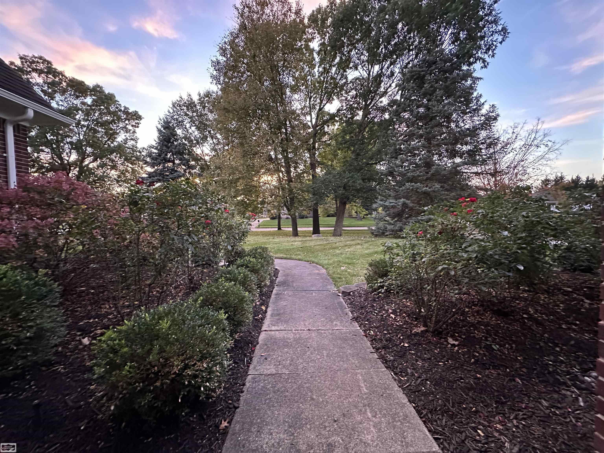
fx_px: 244
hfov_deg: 102.1
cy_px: 226
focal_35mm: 14
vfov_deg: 85.7
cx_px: 302
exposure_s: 1/49
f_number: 2.2
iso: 1250
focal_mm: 2.22
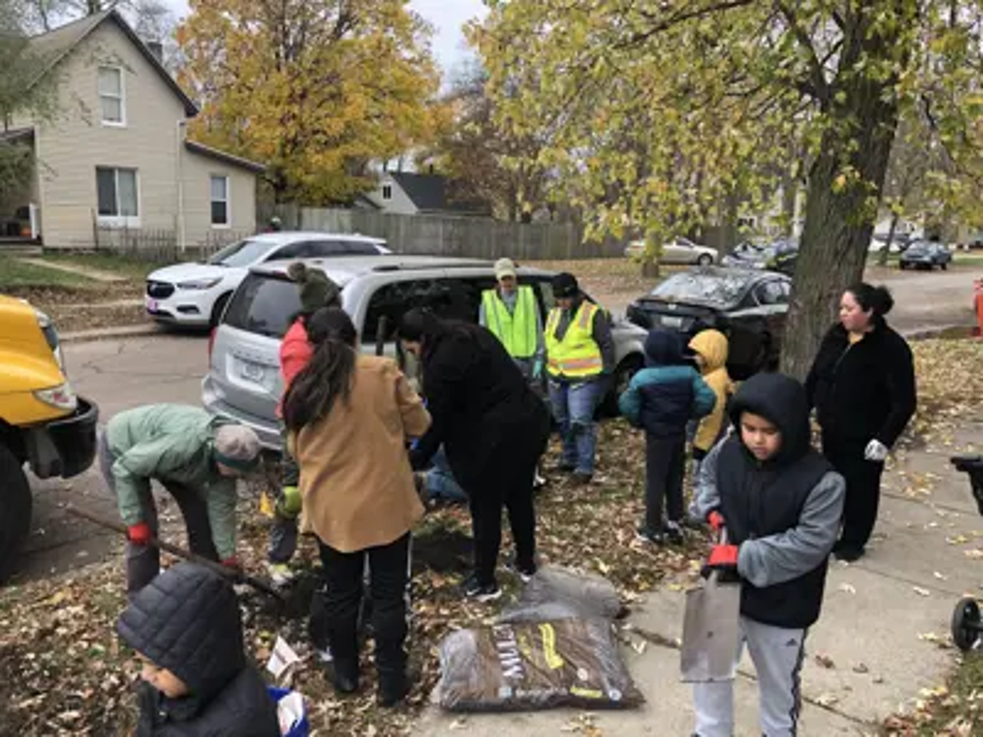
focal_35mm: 28
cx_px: 492
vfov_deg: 49.7
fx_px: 795
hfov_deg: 63.4
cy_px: 368
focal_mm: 3.99
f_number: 1.8
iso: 25
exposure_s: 1/120
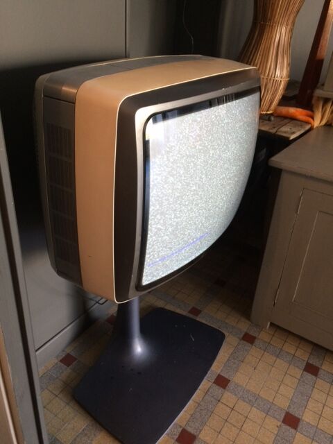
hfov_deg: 48.2
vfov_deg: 61.7
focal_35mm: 29
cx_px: 166
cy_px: 222
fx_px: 372
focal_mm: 4.15
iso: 160
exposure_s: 1/33
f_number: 2.2
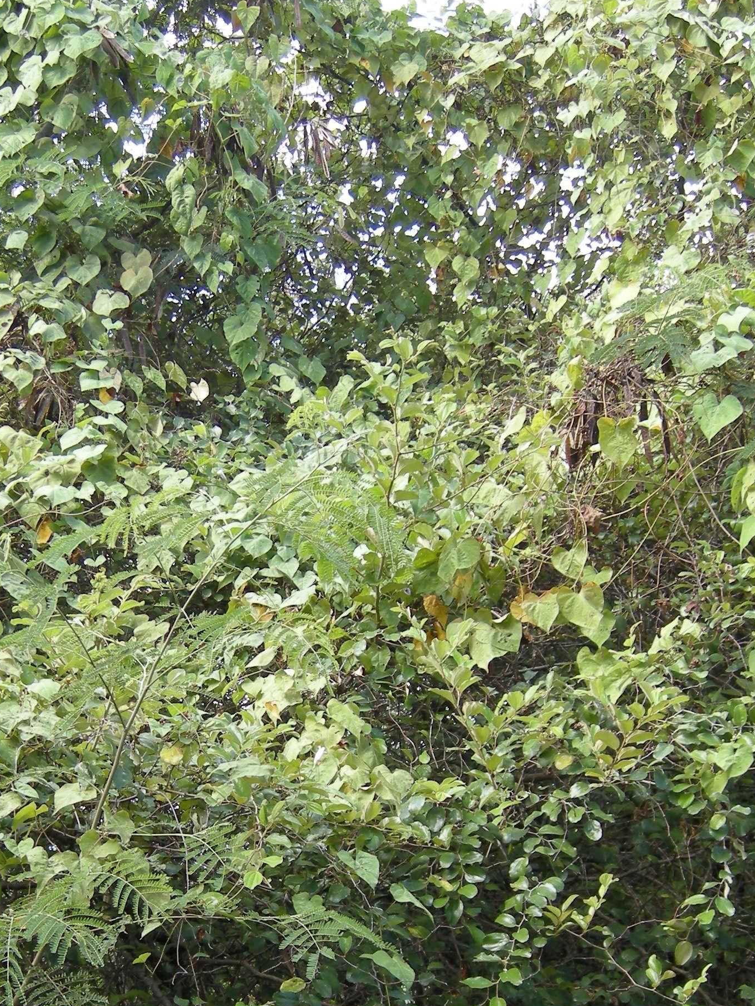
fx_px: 2239
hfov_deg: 19.0
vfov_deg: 24.9
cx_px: 159
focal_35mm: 77
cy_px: 810
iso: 64
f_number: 3
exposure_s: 1/77
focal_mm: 7.5
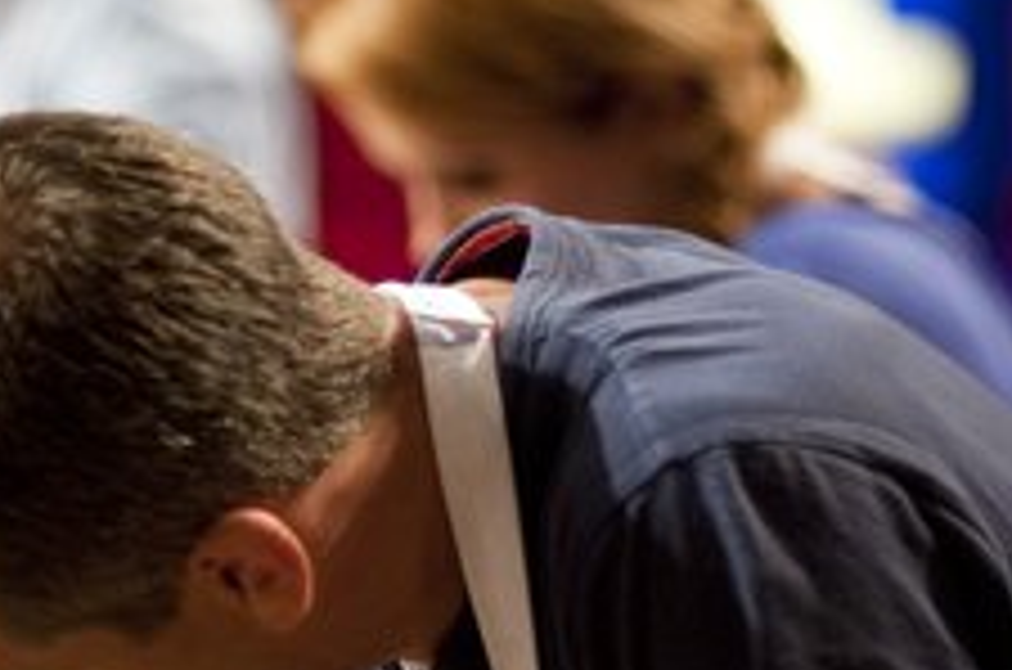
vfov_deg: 3.8
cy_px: 866
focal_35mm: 356
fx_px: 9986
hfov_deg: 5.8
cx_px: 441
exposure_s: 1/125
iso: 1250
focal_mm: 125
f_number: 2.8
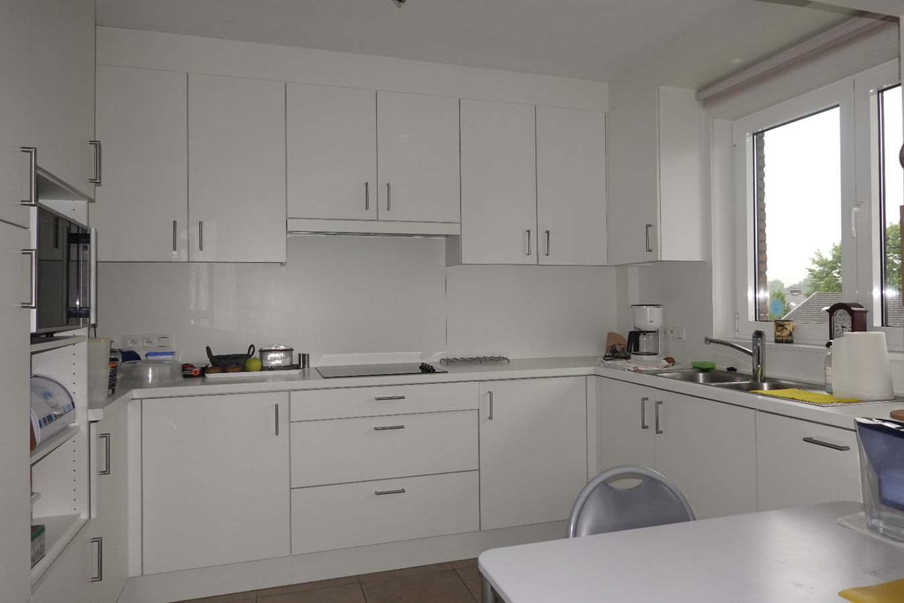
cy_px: 302
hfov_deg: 73.7
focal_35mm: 24
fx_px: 603
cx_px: 452
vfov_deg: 53.2
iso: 400
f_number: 2.8
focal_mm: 9
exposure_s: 1/500
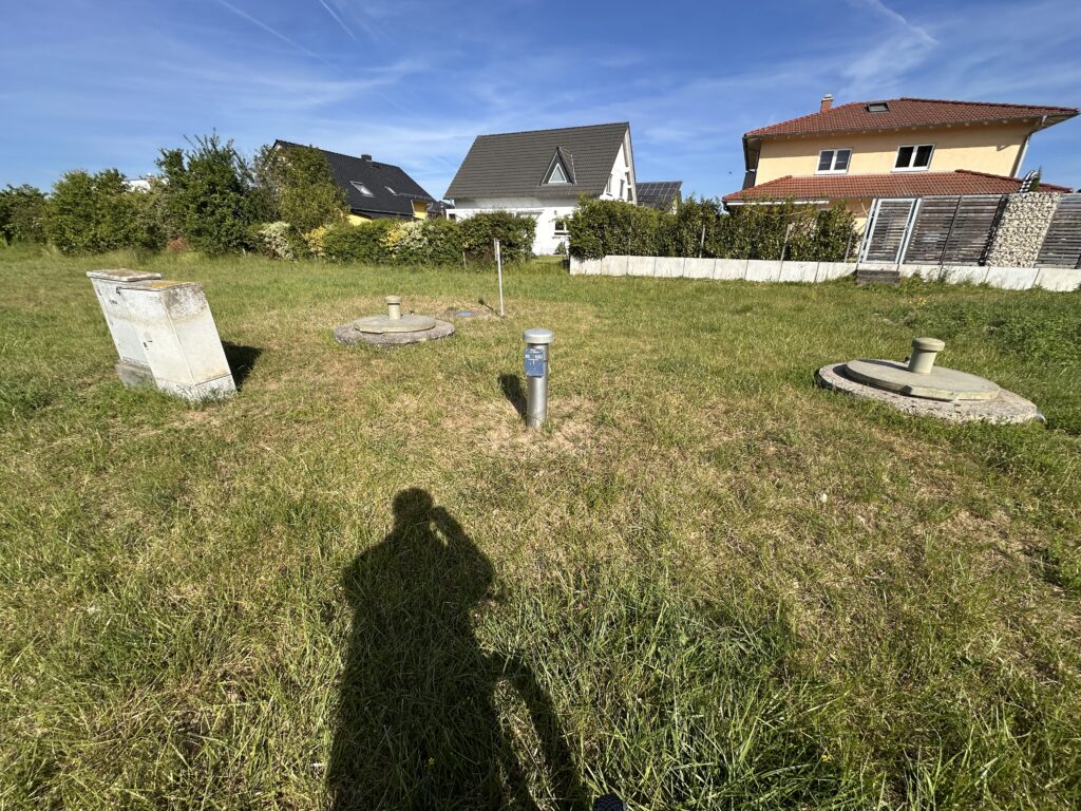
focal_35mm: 14
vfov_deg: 85.7
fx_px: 437
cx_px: 540
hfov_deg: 102.1
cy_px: 406
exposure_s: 1/1642
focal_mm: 2.22
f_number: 2.2
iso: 40
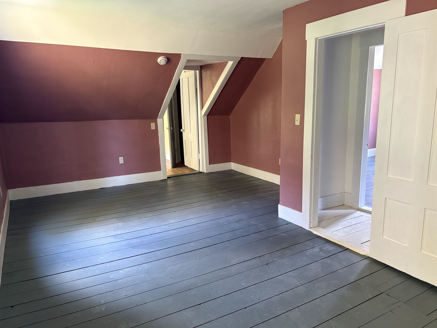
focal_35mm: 26
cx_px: 218
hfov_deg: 67.3
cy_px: 164
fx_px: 328
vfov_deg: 53.1
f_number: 1.6
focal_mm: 5.96
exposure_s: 1/60
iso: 400
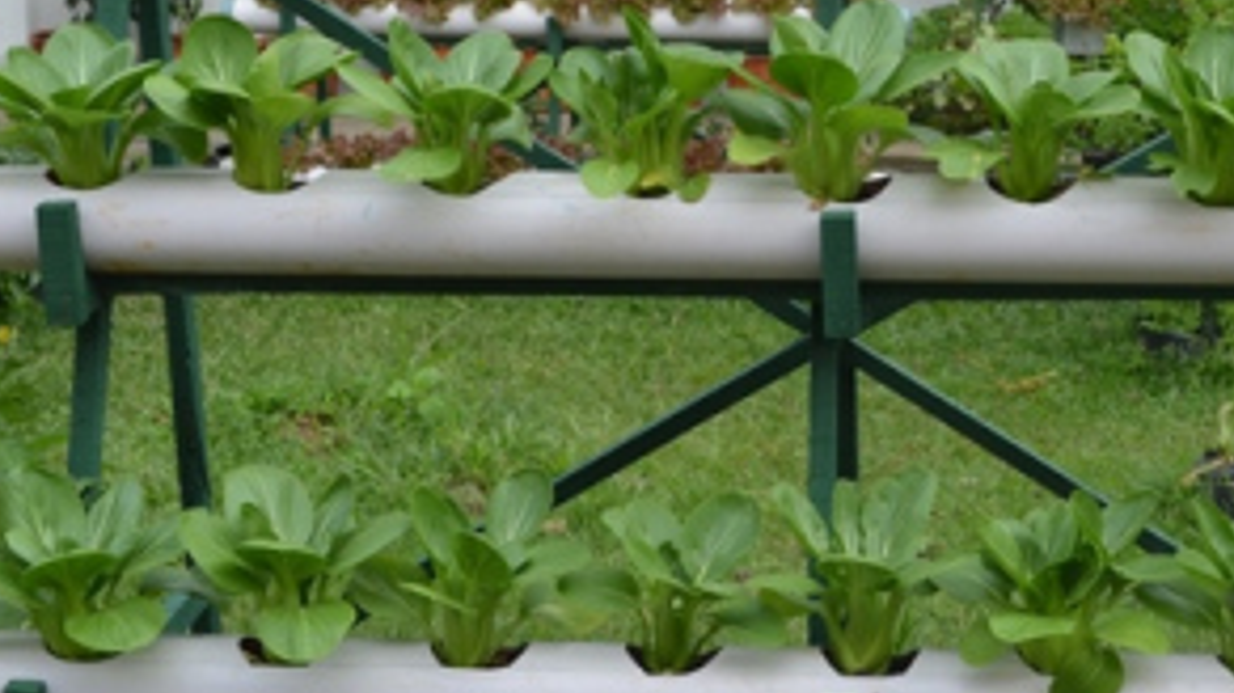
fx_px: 2548
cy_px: 180
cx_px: 854
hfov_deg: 27.0
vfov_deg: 15.4
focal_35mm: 78
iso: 160
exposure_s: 1/250
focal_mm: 29
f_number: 8
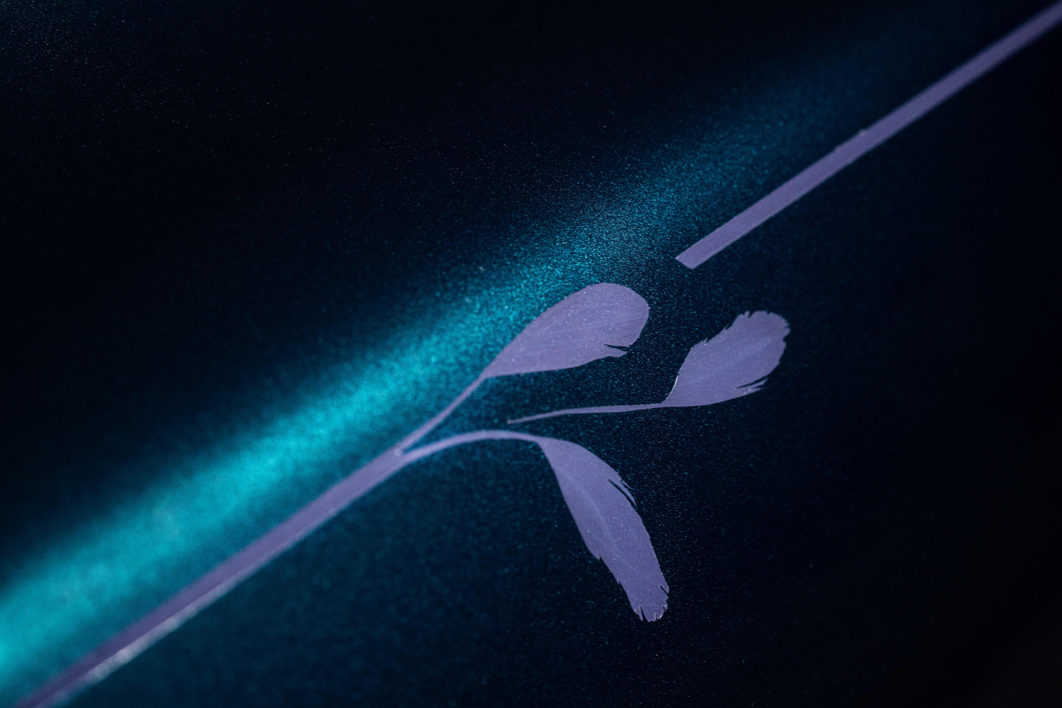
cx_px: 531
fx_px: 2655
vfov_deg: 15.2
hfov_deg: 22.6
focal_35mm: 90
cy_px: 354
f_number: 7.1
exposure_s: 1/60
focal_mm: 90
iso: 800
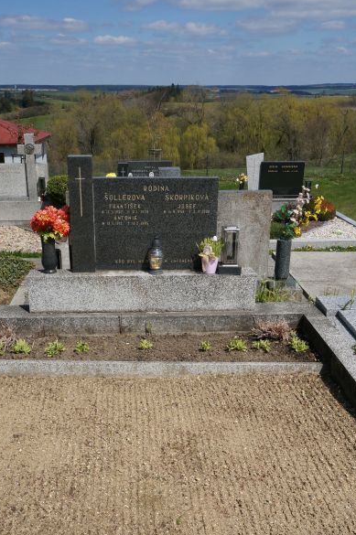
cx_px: 156
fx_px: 609
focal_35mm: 41
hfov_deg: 32.5
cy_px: 363
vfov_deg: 46.6
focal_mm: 20
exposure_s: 1/1250
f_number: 9
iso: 400
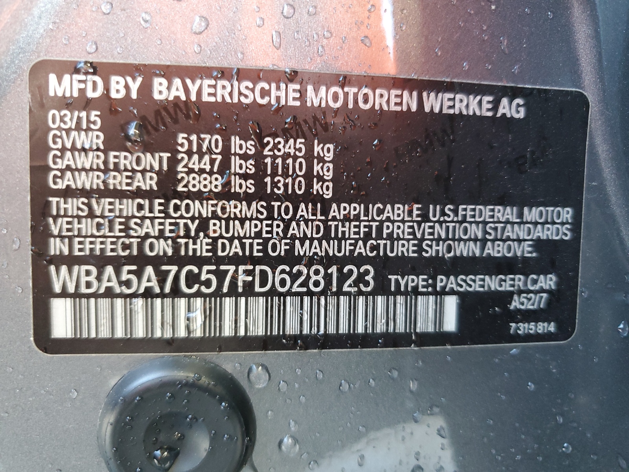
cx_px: 314
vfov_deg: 53.1
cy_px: 236
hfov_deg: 67.3
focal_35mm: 26
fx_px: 472
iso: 208
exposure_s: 1/60.2
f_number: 1.5
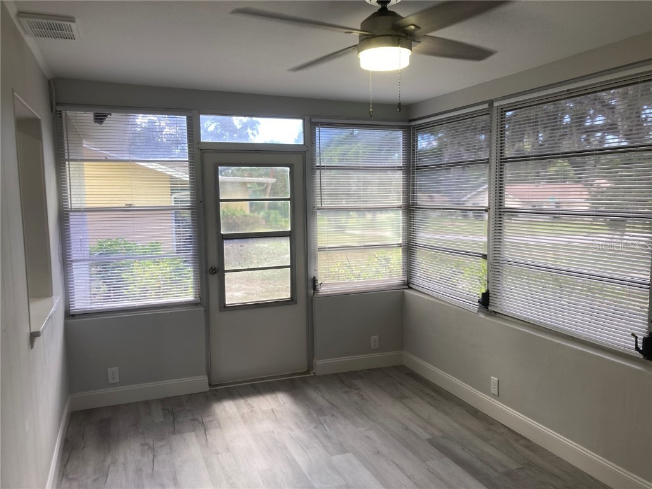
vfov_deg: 49.7
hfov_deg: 63.4
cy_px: 244
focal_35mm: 28
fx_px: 527
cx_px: 326
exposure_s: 1/120
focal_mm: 3.99
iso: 40
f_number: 1.8
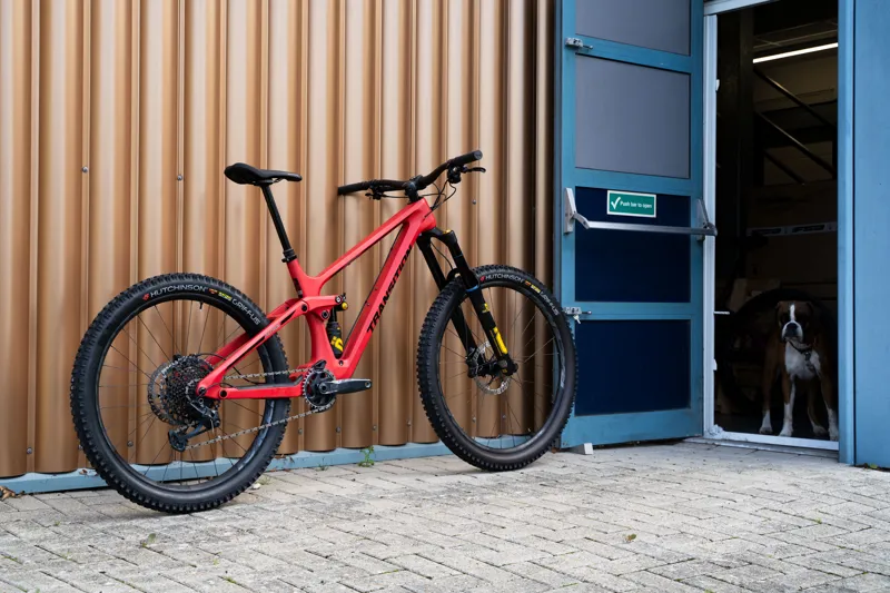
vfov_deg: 28.1
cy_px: 296
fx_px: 1186
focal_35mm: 48
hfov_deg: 41.1
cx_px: 445
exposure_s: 1/1000
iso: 800
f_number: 5
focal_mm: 48
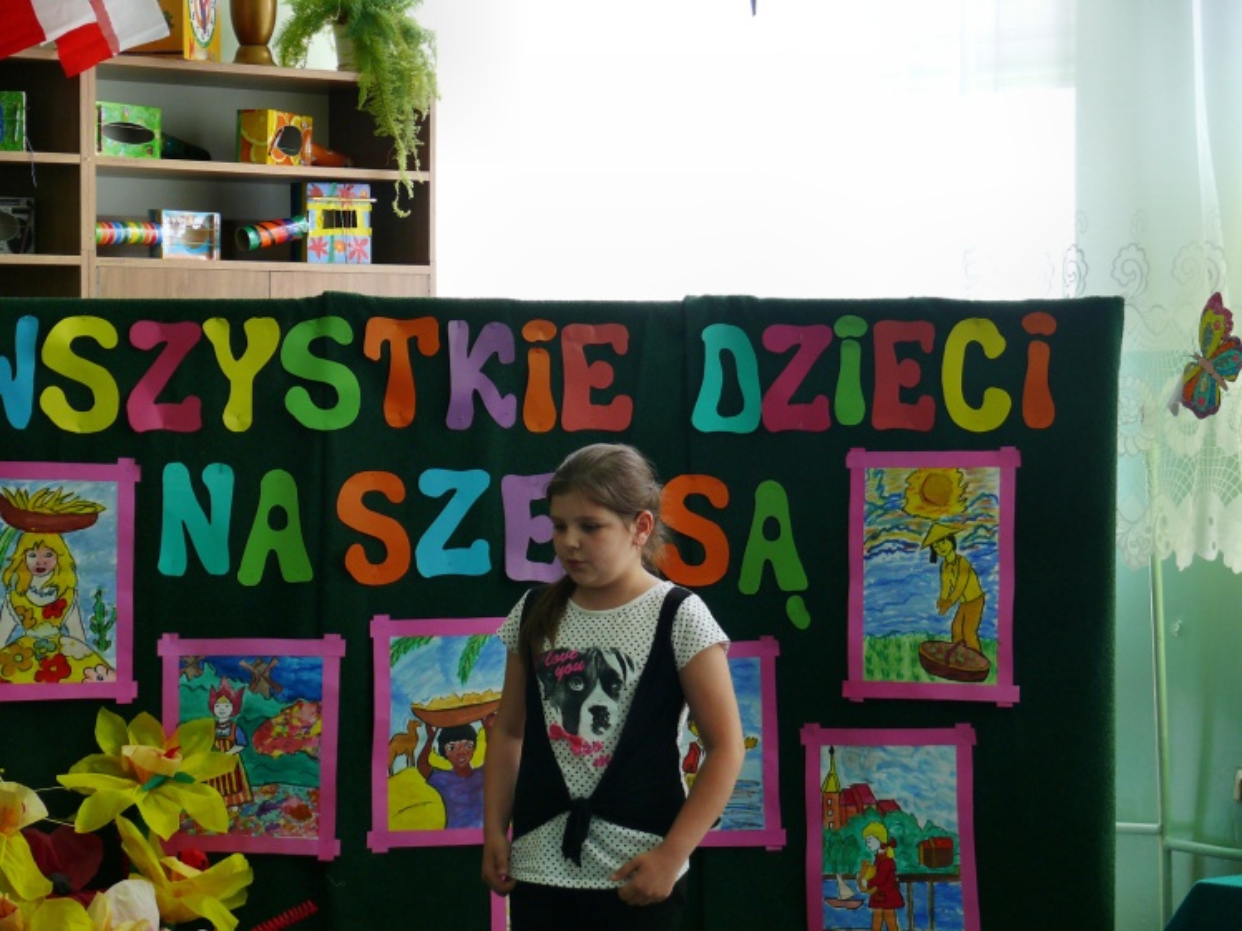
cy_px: 466
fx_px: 3767
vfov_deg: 14.1
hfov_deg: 18.7
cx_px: 621
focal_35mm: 105
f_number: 3.2
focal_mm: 22.2
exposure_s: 1/60
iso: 100
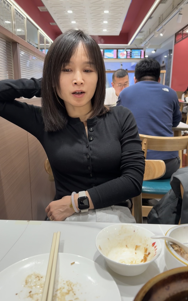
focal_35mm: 26
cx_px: 91
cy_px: 152
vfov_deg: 70.4
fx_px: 213
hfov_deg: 47.6
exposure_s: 1/100
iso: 100
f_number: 1.78
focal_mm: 6.76
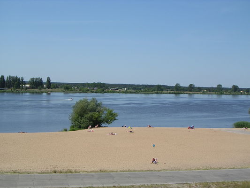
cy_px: 94
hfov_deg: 30.7
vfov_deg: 23.3
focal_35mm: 63
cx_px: 125
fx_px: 455
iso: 100
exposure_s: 1/866
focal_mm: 9.6
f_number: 3.5
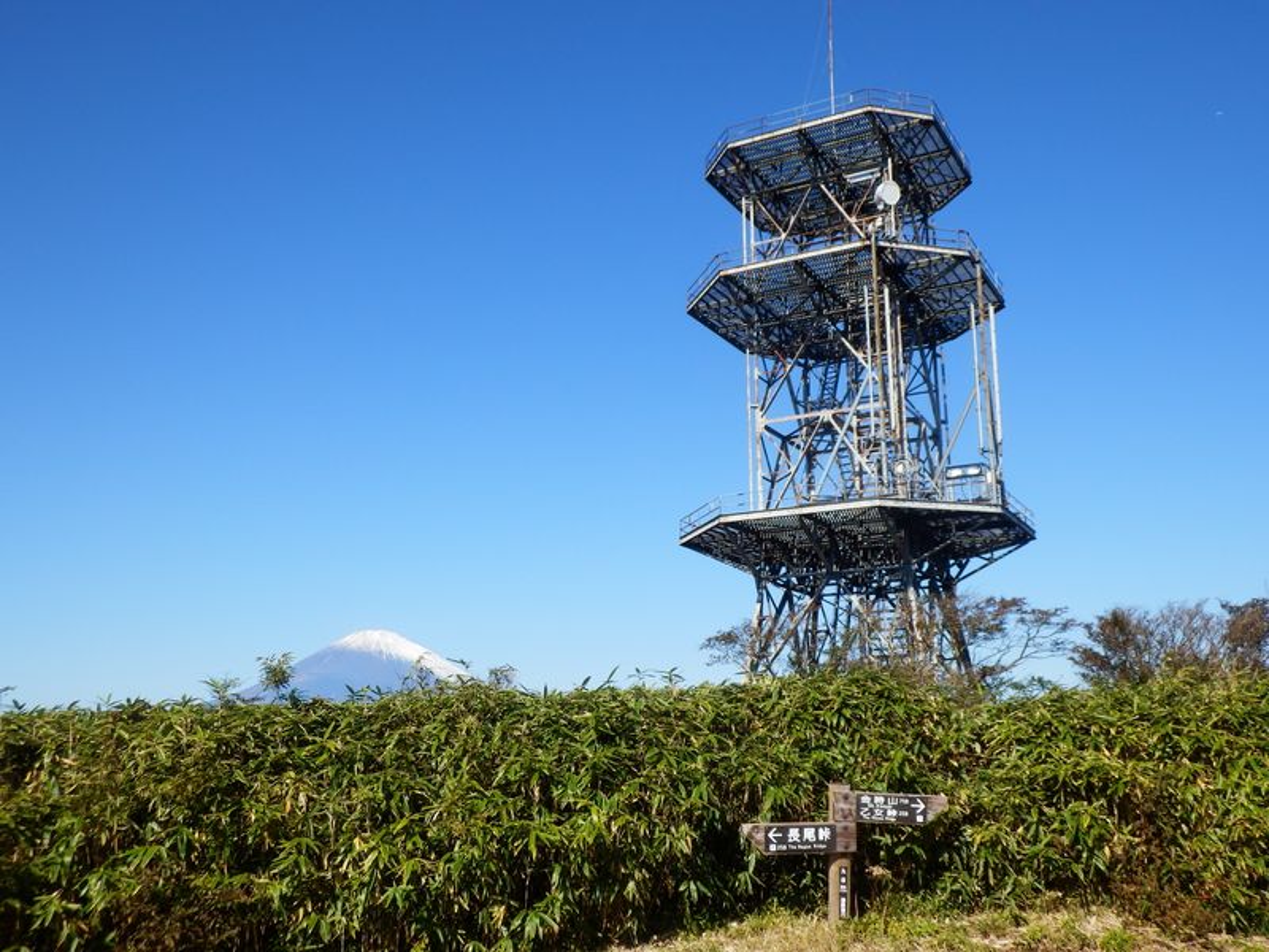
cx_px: 634
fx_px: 1356
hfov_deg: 50.1
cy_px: 476
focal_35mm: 37
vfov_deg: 38.7
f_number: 3.9
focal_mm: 6.6
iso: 80
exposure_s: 1/800
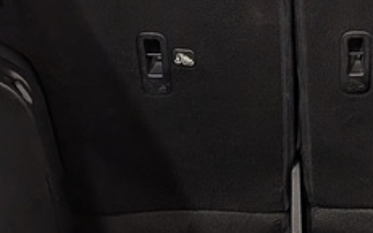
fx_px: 1148
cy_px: 204
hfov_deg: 18.1
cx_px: 357
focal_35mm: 113
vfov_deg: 11.5
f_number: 1.7
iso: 146
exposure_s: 1/120
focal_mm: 4.53
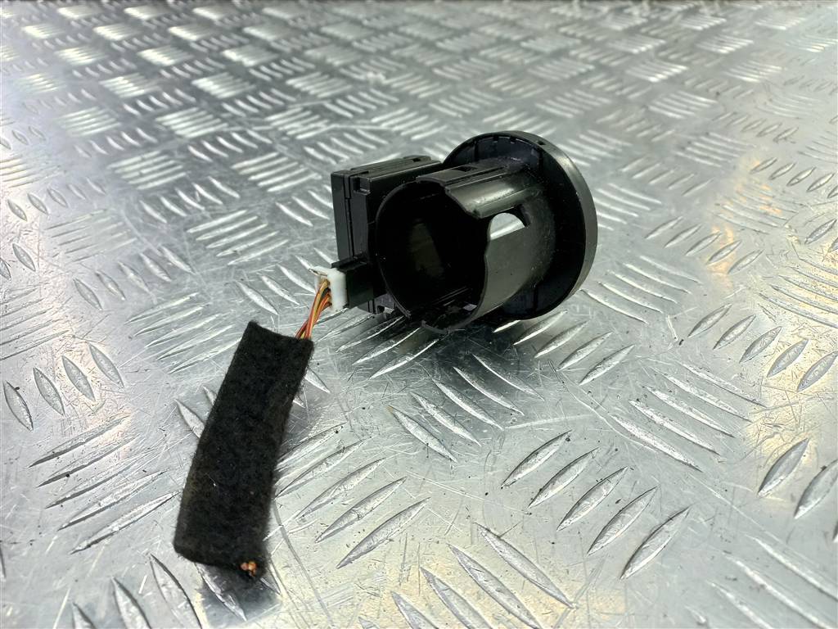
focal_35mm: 25
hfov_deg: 69.4
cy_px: 314
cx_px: 419
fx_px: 605
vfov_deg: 54.9
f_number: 1.8
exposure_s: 1/50
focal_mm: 4.6
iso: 80
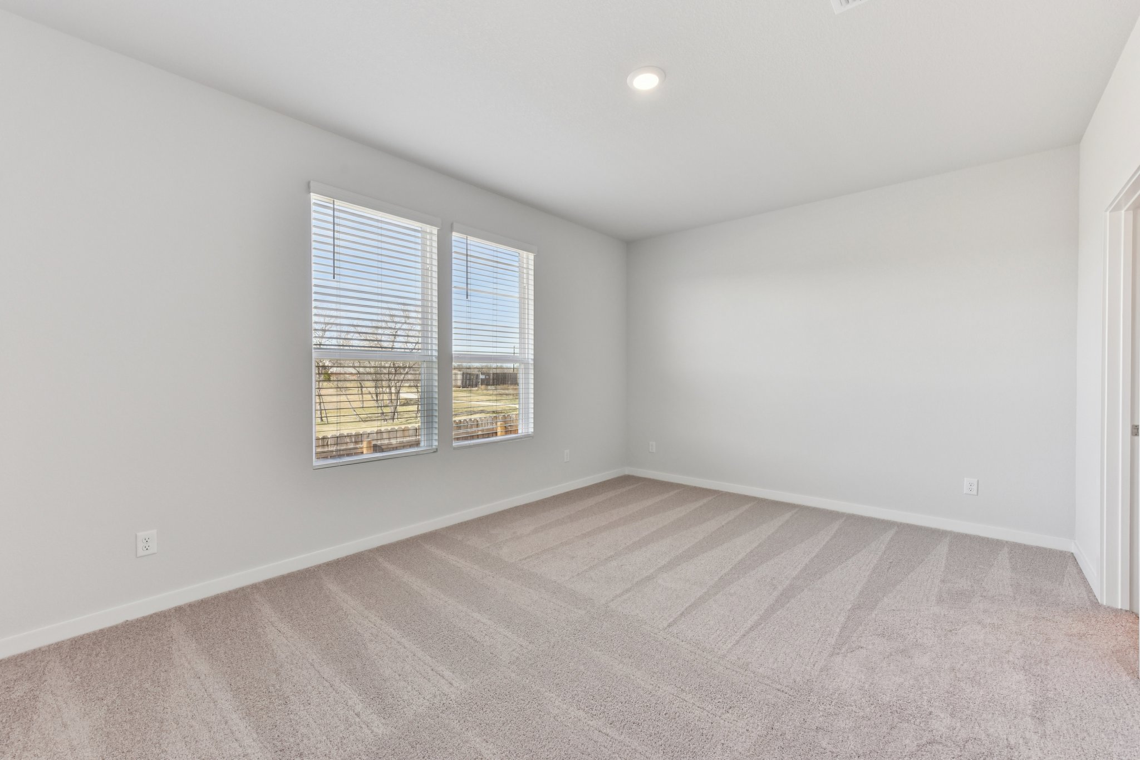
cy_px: 380
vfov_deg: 81.2
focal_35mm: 14
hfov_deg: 104.2
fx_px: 443
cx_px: 570
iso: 400
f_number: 8
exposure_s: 1/50
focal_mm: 14
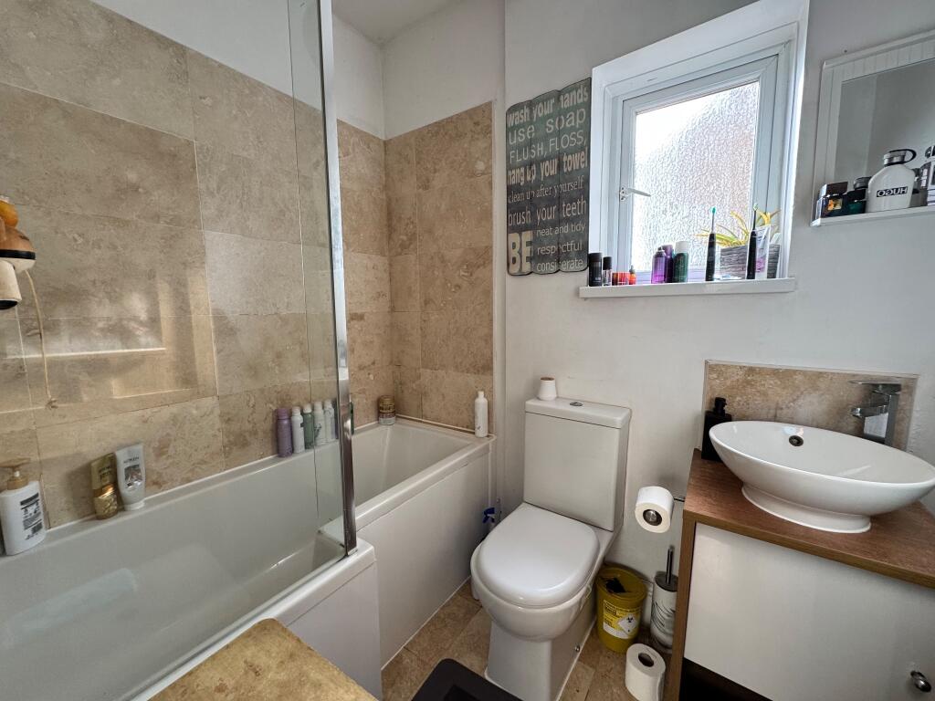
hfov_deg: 102.1
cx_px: 468
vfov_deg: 85.7
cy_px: 350
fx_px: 378
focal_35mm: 14
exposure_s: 1/99
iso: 160
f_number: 2.2
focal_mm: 2.22
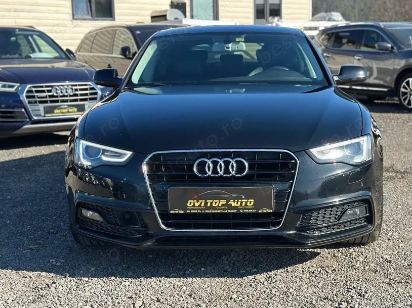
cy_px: 162
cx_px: 229
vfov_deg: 24.8
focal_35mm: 59
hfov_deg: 32.7
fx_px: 702
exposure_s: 1/2304
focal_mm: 6.86
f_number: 1.78
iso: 100
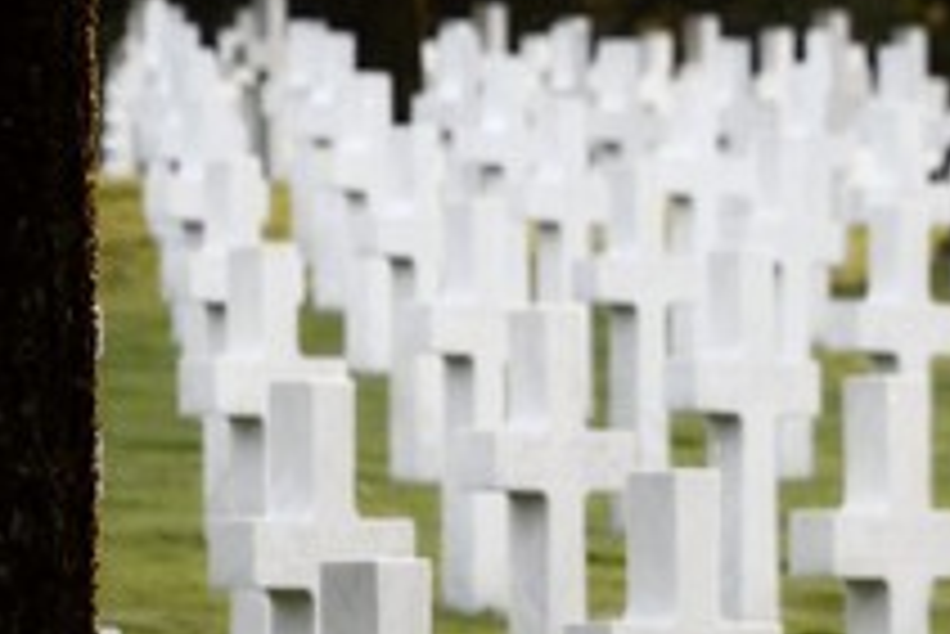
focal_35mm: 1135
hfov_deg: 1.8
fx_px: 29971
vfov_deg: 1.2
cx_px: 3008
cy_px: 665
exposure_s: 1/200
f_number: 8
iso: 400
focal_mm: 150
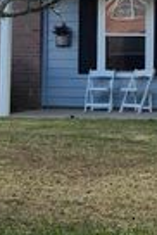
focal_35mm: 117
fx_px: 763
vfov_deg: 17.2
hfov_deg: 10.5
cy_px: 25
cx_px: 349
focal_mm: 5.54
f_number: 1.8
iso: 25
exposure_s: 1/814
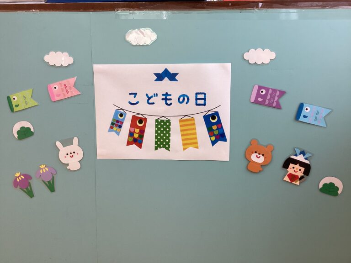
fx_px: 314
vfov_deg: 45.4
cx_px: 176
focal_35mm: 31
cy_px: 132
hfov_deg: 58.4
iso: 64
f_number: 2.4
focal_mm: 3.3
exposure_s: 1/100
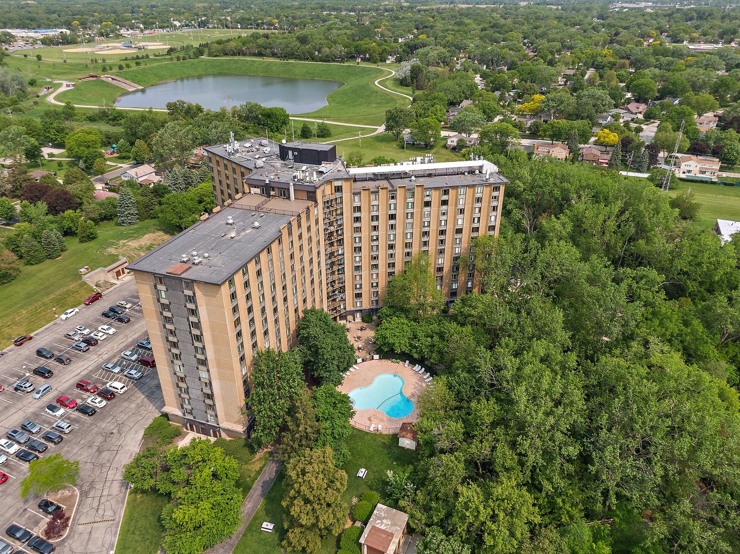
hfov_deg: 71.6
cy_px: 277
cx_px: 370
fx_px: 513
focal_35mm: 24
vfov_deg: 56.8
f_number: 2.8
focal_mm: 4.39
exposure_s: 1/800
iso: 100
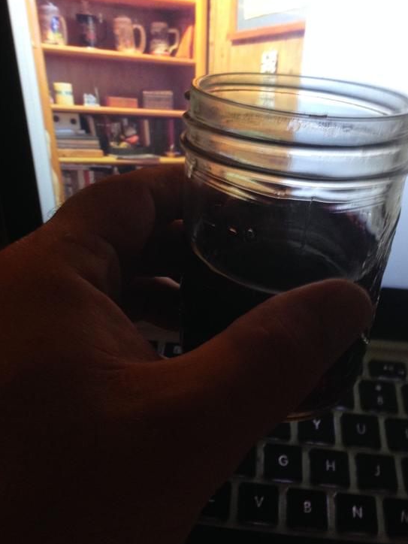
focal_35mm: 41
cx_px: 192
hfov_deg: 35.1
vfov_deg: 45.5
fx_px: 644
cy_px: 220
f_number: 2.4
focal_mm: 4.12
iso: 125
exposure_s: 1/20
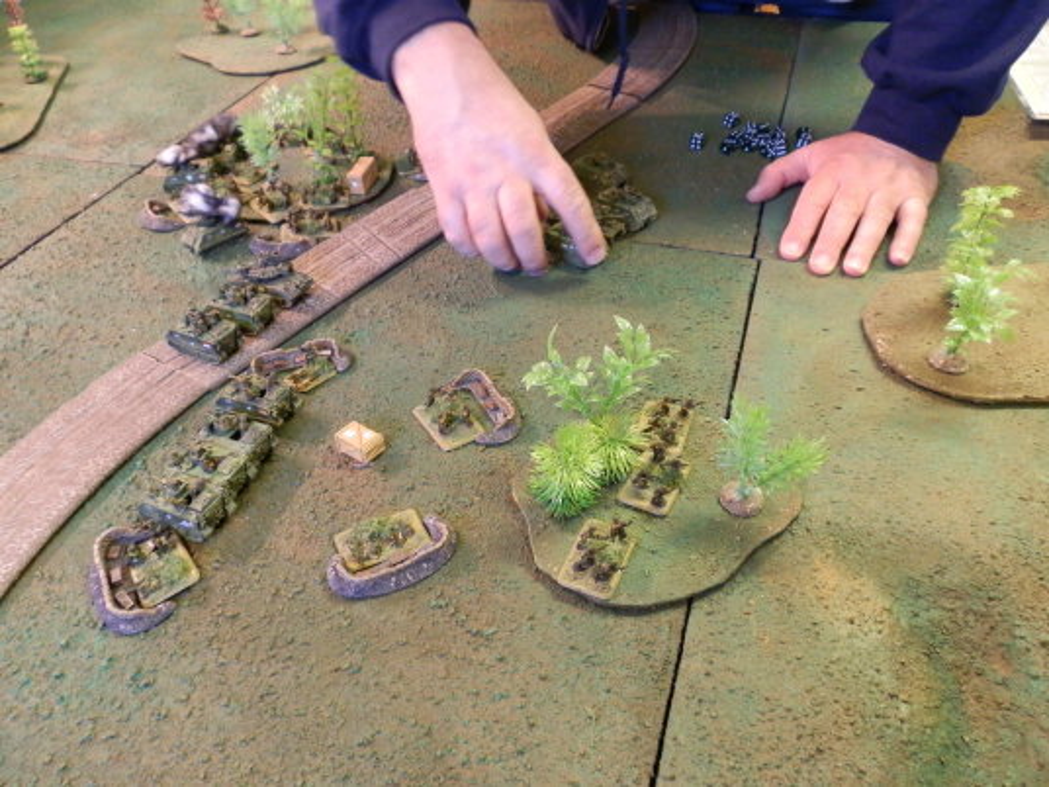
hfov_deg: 63.4
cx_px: 524
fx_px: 849
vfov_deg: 49.7
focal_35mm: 28
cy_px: 394
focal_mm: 5
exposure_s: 1/8
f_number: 3.1
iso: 250
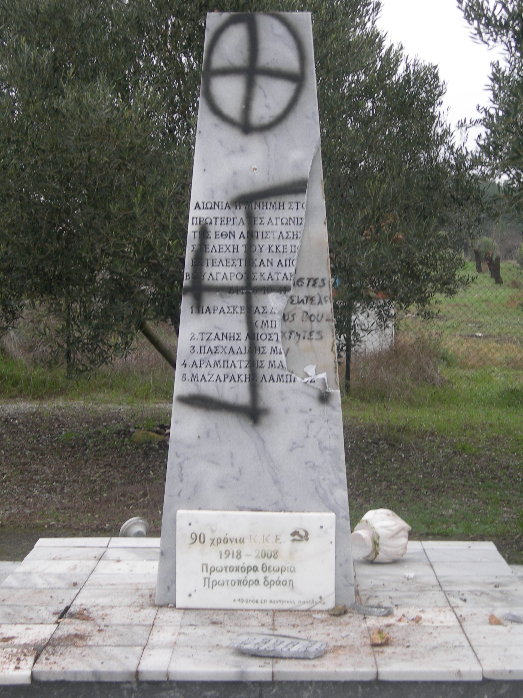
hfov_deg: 20.4
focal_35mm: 72
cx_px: 262
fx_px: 1450
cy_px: 349
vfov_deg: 27.0
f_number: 3.7
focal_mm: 14.9
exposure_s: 1/37
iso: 50
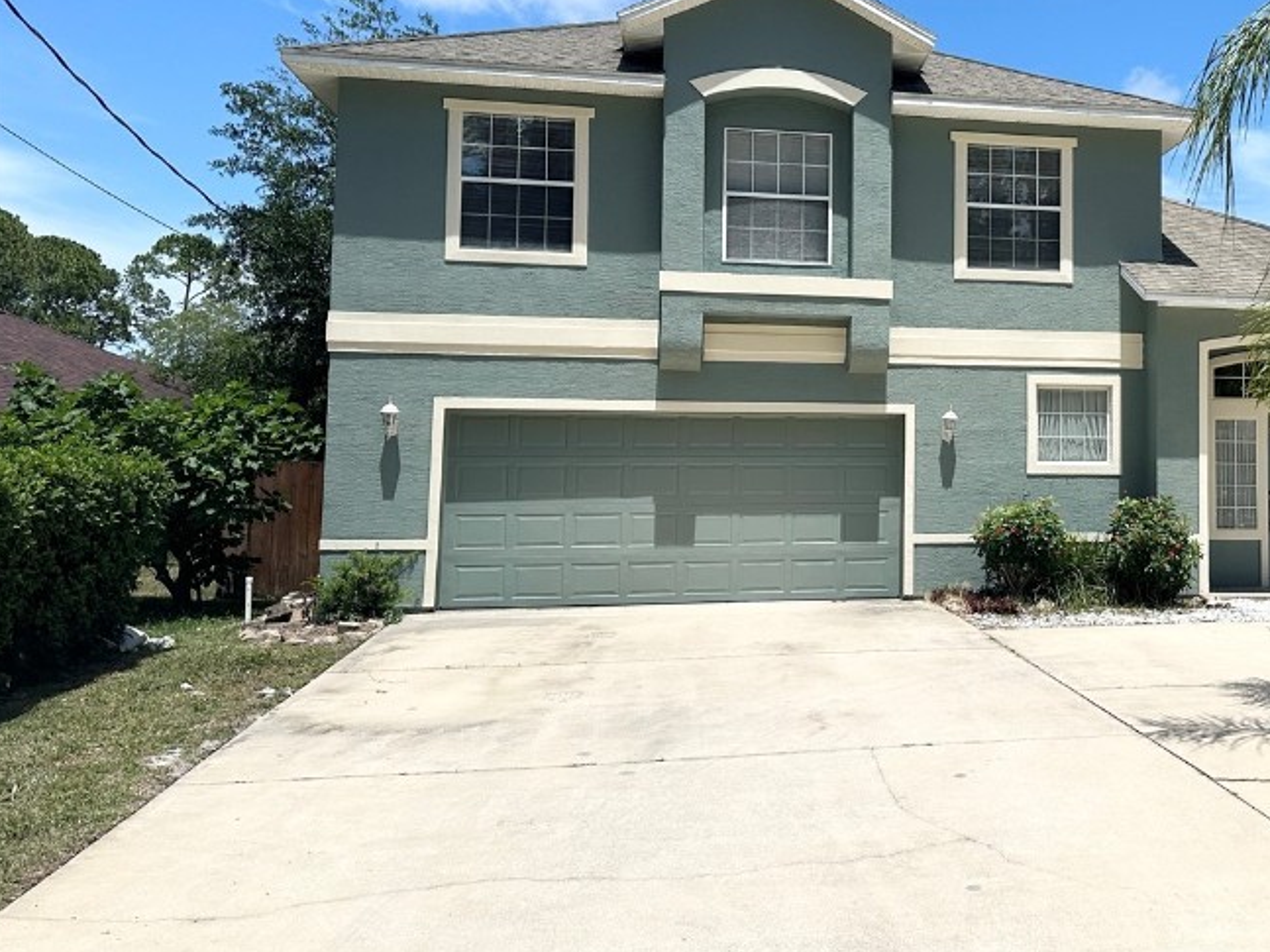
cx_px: 995
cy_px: 361
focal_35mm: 38
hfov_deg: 46.7
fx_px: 1394
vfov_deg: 37.5
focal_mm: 6.86
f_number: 1.78
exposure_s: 1/8197
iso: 80
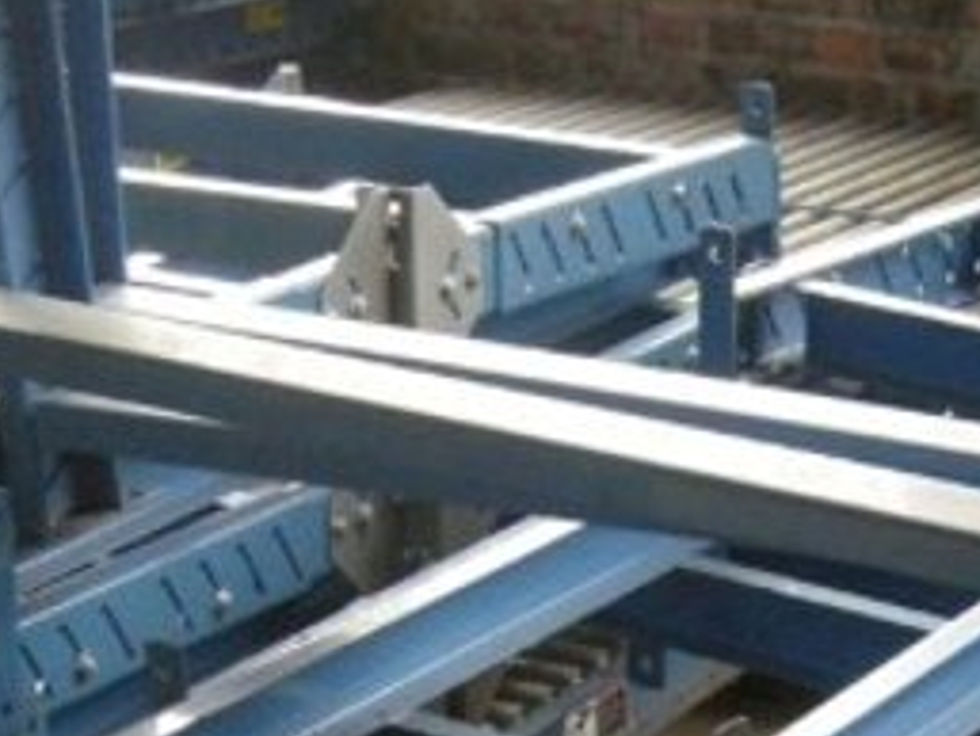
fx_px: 3087
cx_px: 892
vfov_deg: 13.2
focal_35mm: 109
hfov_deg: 17.7
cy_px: 938
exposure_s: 1/26.2
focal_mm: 7.5
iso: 400
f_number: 2.7
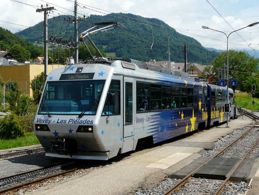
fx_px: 270
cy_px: 98
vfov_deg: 39.8
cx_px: 130
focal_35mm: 36
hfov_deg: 51.3
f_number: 5.6
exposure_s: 1/400
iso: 100
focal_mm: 5.9
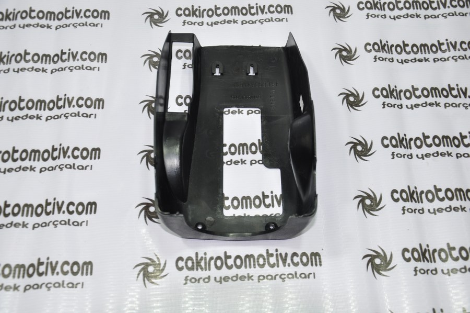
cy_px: 156
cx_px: 235
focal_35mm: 48
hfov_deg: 41.2
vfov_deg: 28.0
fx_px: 626
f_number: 4.5
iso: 200
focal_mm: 32
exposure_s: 1/40
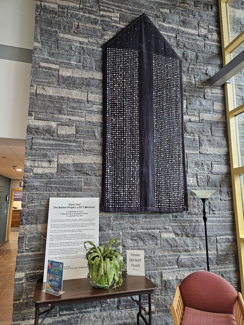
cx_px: 122
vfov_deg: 73.9
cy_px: 162
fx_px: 216
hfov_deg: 58.9
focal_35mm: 23
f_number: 1.8
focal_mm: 5.4
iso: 1000
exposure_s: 1/120
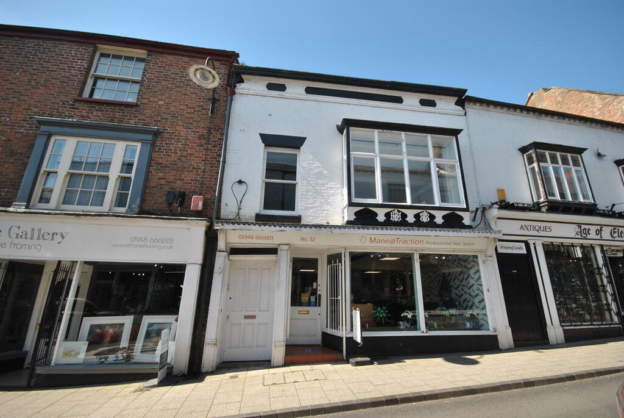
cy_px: 209
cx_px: 312
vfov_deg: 77.5
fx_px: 260
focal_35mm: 15
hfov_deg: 100.3
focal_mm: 10
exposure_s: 1/200
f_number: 7.1
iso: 100
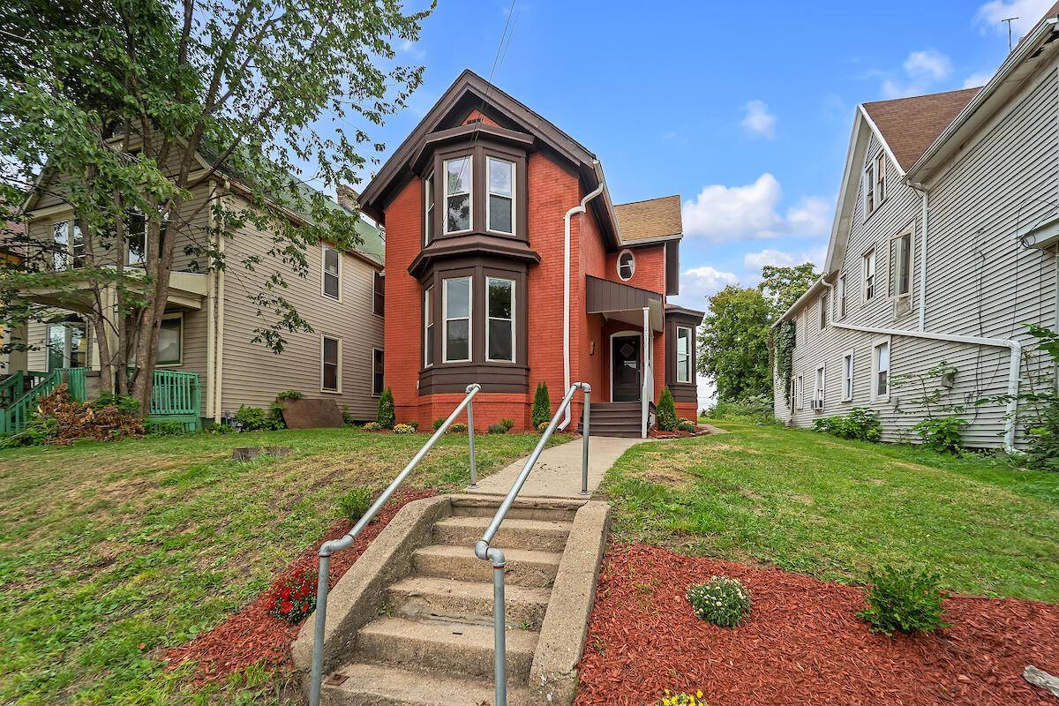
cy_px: 353
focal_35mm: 14
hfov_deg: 104.3
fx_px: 412
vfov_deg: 81.2
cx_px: 530
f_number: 9
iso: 125
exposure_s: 1/125
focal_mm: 14
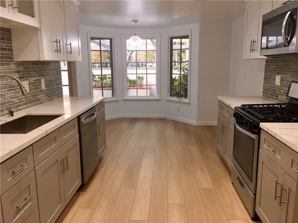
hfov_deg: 61.7
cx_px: 149
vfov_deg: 48.2
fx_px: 250
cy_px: 112
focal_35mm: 29
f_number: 2.2
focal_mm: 4.15
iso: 40
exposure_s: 1/30
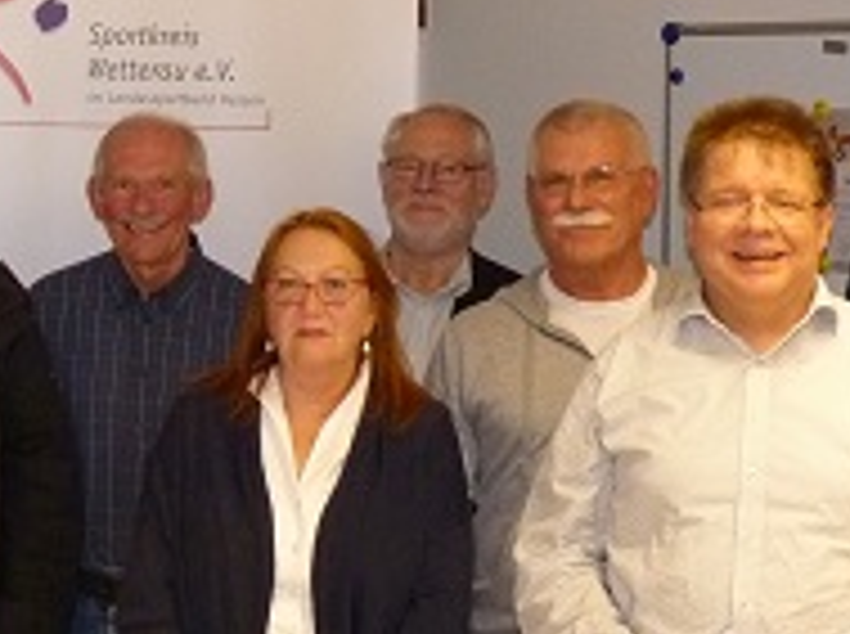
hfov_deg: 17.1
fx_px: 2794
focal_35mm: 114
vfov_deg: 12.8
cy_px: 63
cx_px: 85
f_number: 3
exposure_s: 1/30
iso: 400
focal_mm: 7.4
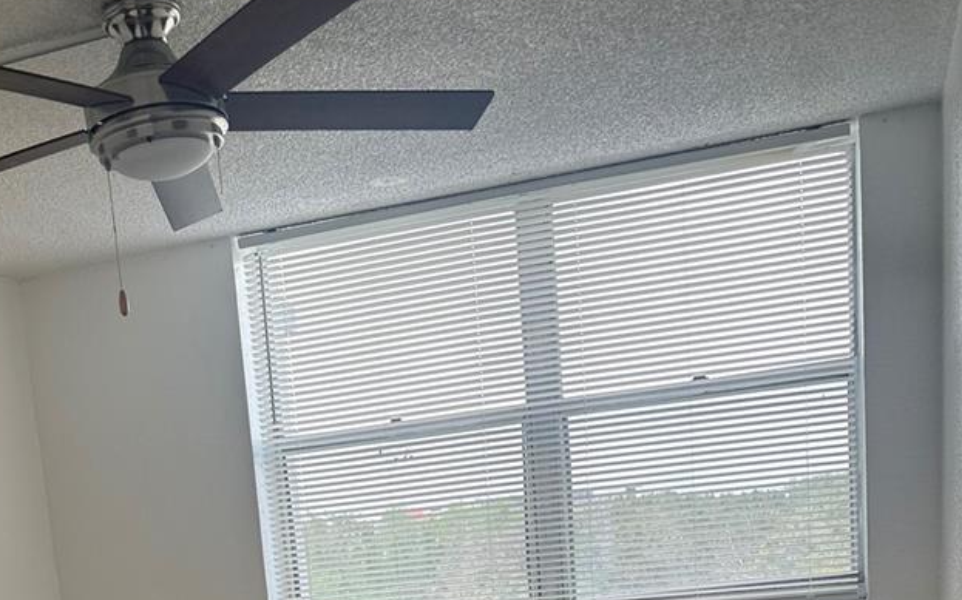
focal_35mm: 49
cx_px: 327
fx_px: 1284
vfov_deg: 23.0
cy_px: 804
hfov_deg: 40.6
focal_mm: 6.86
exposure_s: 1/404
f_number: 1.78
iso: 80
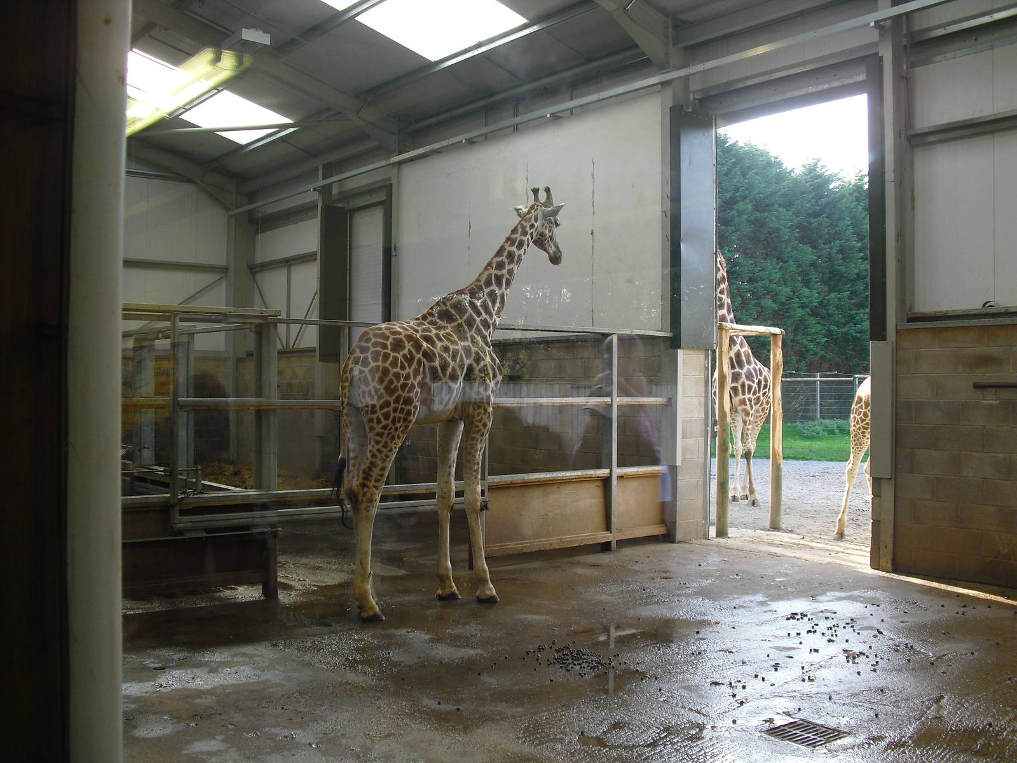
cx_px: 508
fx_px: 1058
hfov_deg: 51.4
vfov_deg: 39.7
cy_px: 382
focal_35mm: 36
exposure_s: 1/100
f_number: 3.1
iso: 100
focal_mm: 6.3
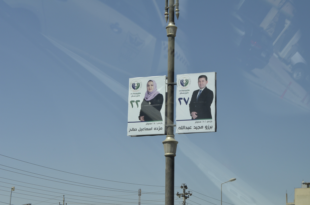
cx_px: 155
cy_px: 102
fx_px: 709
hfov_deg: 24.7
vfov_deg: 16.5
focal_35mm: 82
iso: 400
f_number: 13
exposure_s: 1/640
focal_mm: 55
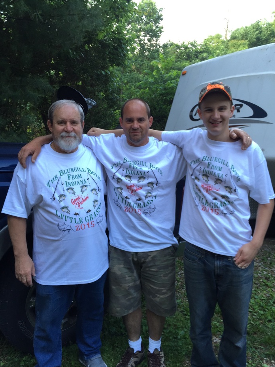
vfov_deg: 60.0
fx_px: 318
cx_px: 139
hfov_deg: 46.8
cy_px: 183
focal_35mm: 30
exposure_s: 1/60
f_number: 2.2
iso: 32
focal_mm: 4.15
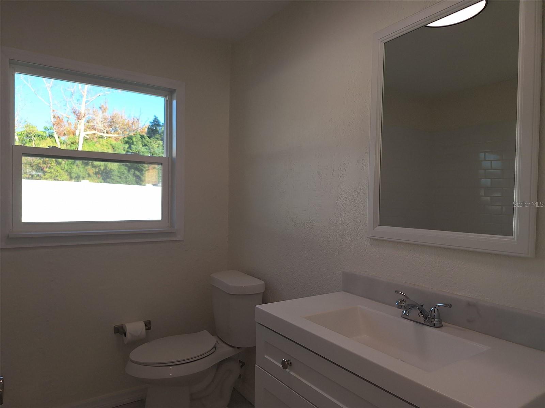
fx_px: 362
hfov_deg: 73.9
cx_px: 272
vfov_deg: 58.9
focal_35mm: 23
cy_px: 204
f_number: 1.8
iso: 25
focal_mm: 5.54
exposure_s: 1/479
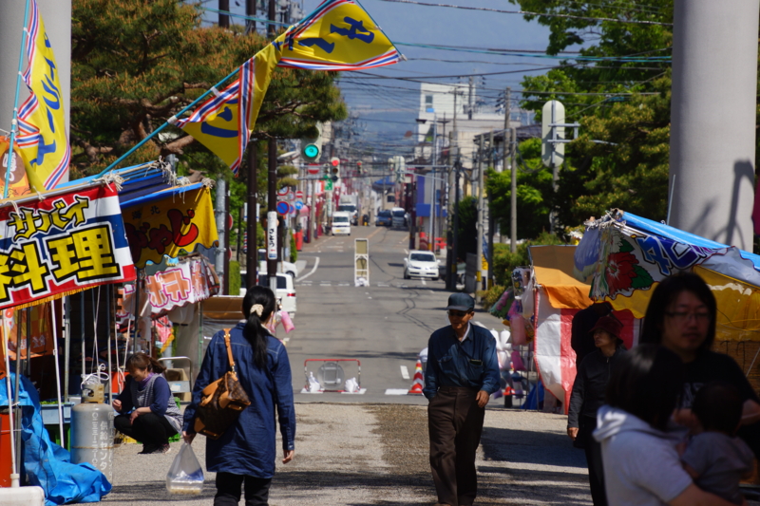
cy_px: 253
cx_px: 380
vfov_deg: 4.6
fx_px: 6332
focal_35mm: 300
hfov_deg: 6.9
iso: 100
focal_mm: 200
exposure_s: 1/400
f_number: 9
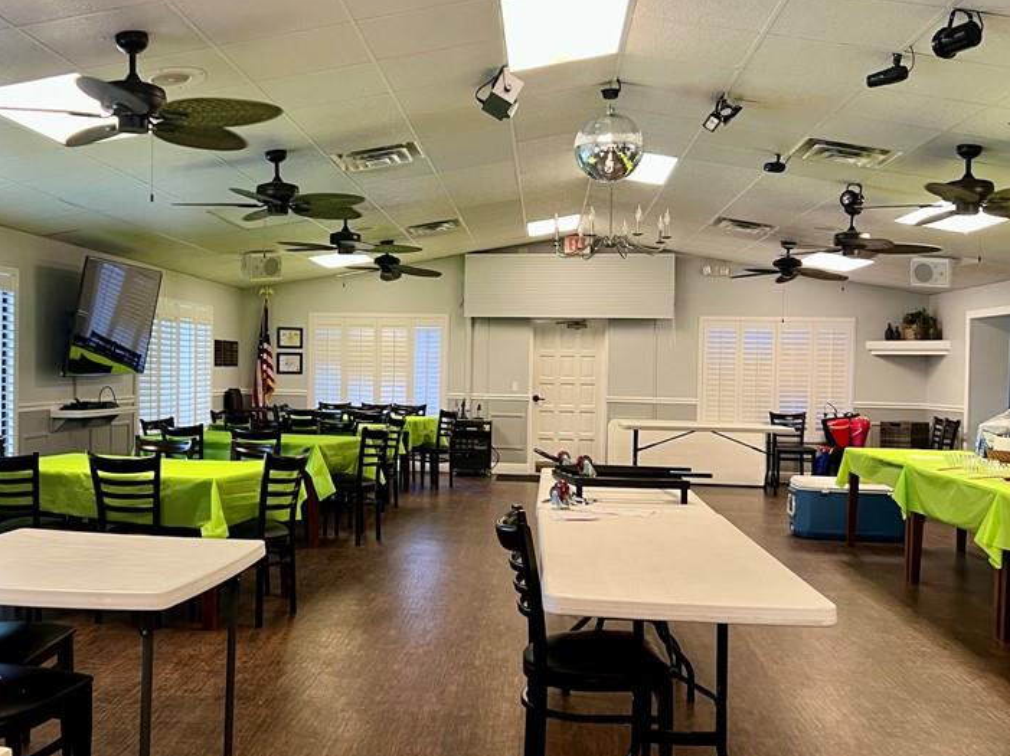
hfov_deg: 48.7
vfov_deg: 37.7
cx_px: 411
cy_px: 386
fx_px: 1108
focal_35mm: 38
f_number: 1.5
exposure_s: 1/60
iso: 100
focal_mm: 5.7
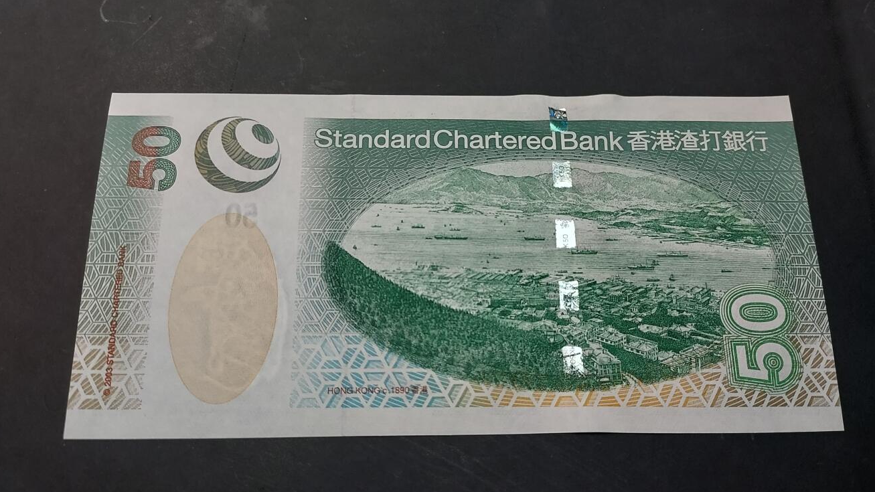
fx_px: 650
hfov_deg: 67.9
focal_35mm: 28
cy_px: 286
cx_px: 450
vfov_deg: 41.4
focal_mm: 4.6
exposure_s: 1/60
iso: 50
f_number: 1.8
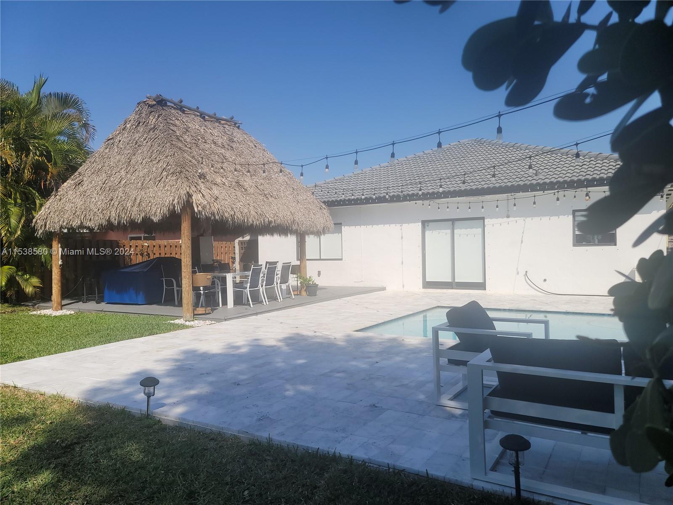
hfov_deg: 69.4
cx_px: 336
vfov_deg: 54.9
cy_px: 252
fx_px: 486
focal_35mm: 25
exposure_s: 1/1318
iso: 20
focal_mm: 7
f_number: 1.8
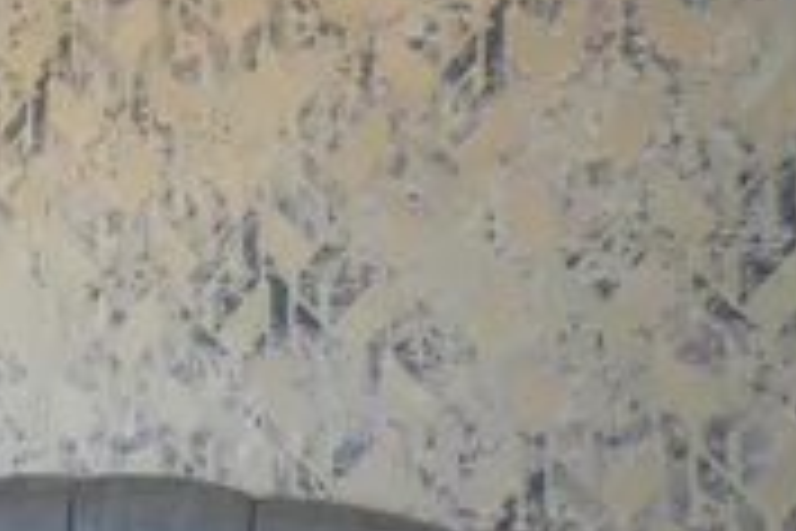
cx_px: -760
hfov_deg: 18.8
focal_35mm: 72
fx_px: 1592
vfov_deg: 18.8
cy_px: 410
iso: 280
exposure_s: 1/60
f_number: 4
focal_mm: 10
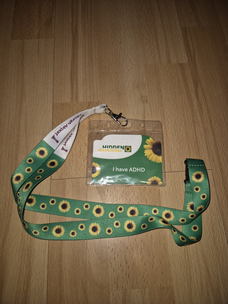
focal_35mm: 23
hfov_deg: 58.9
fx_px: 202
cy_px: 152
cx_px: 114
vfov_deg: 73.9
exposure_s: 1/29
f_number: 1.8
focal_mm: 5.4
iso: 100
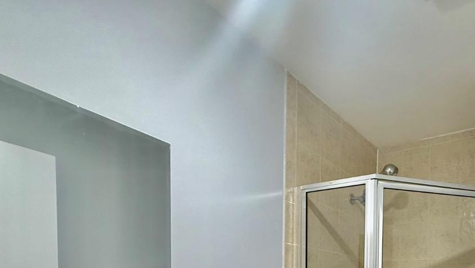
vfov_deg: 35.4
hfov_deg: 64.7
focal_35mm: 27
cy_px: 308
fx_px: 340
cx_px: 368
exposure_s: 1/60
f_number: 2.2
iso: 320
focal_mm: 2.22
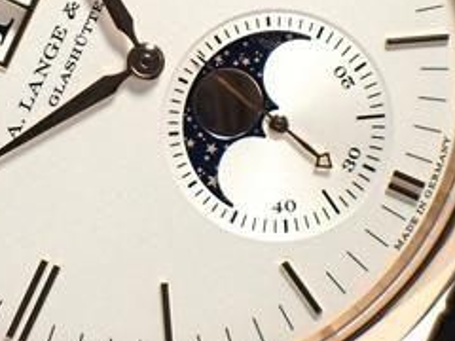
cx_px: 127
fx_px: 3089
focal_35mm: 235
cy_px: 51
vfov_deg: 6.3
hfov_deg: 8.4
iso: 400
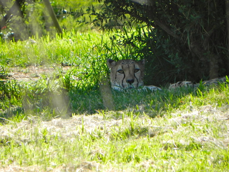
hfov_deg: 2.9
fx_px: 4485
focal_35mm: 678
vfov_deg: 2.2
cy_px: 86
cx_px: 114
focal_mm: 120
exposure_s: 1/271
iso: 160
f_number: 5.6
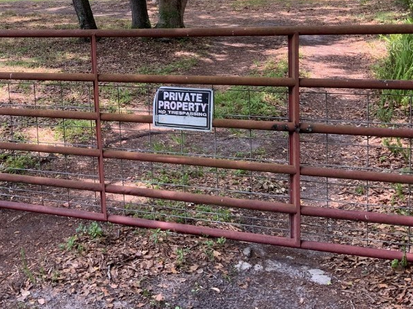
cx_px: 94
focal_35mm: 50
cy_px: 45
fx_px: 596
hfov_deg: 37.1
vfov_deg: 28.2
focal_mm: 3
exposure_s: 1/124
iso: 16
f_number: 1.8
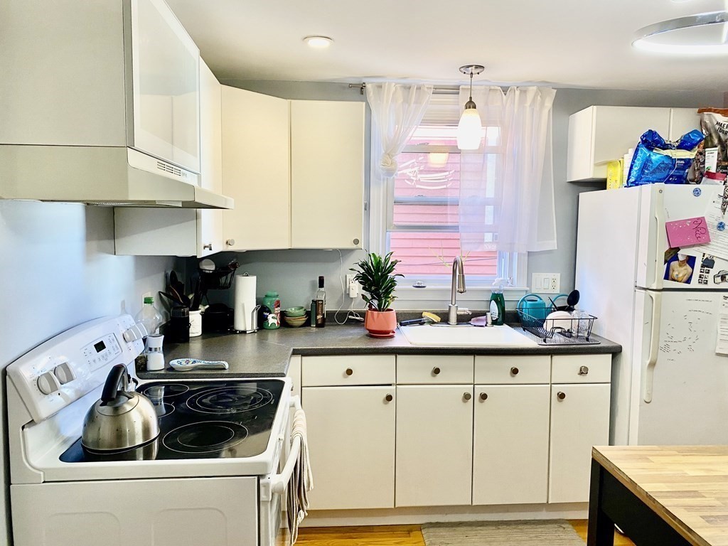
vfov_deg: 53.1
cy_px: 273
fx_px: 547
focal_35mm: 26
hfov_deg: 67.3
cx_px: 364
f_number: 1.8
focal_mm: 4.25
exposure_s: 1/60
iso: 80
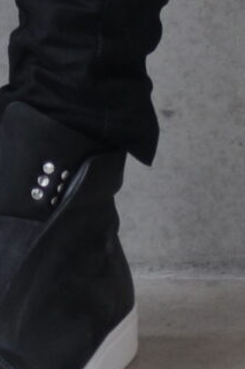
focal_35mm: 598
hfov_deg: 2.3
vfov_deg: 3.3
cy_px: -920
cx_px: 14
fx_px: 6124
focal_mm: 50
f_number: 2
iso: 200
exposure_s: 1/320
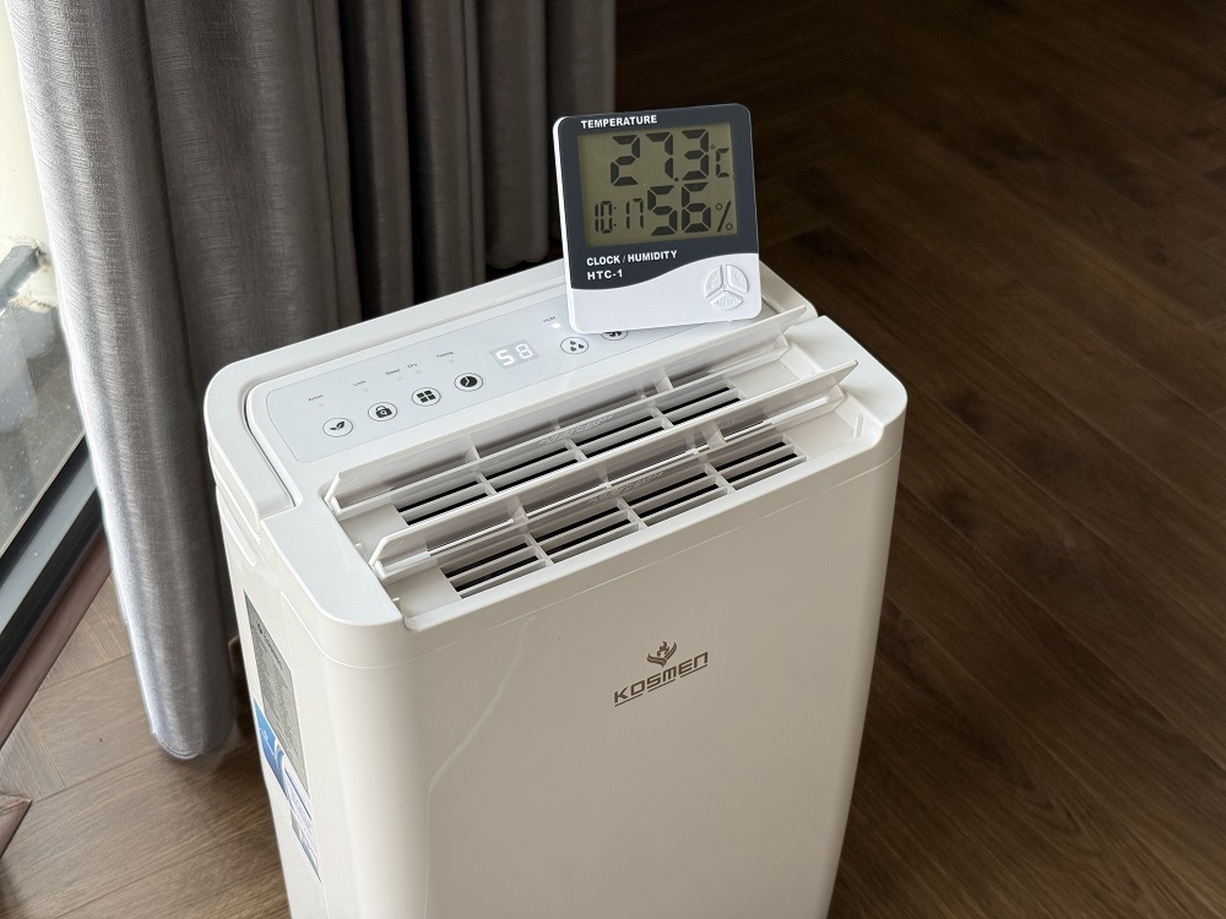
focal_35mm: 48
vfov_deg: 30.3
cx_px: 613
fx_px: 1700
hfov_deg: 39.7
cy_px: 460
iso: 64
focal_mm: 6.76
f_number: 1.78
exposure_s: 1/375
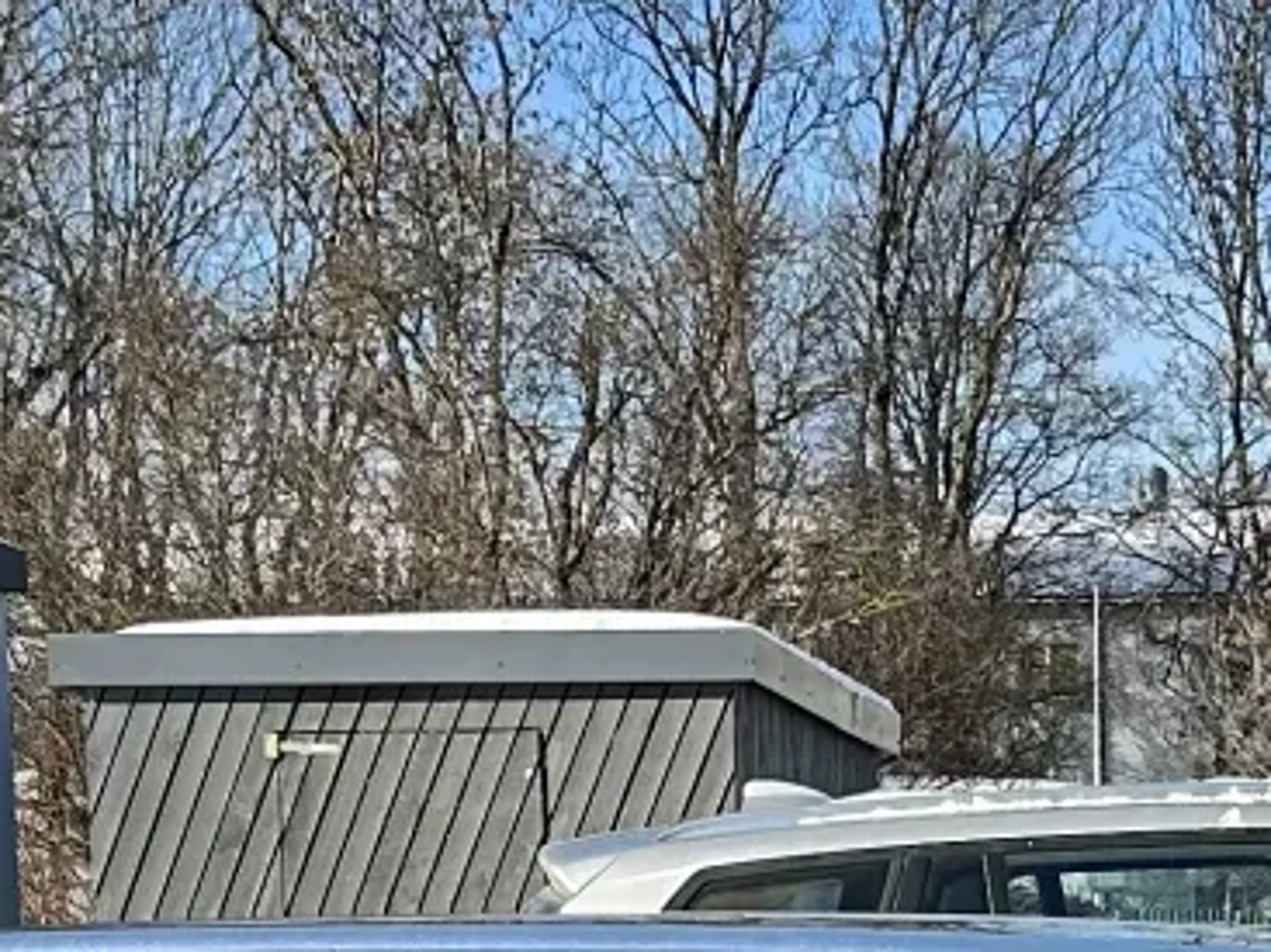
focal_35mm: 136
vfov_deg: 10.5
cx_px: 1174
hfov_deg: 14.3
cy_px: 1464
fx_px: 4992
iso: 50
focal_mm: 5.7
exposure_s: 1/3077
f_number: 1.5
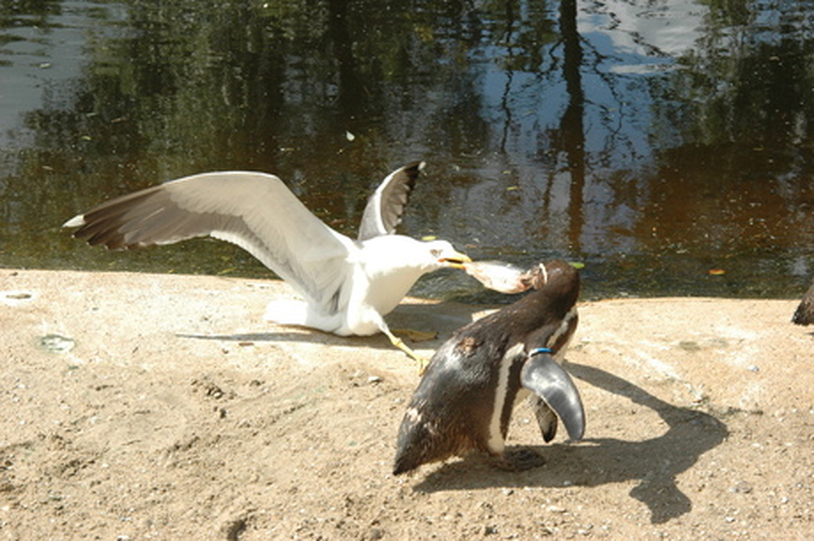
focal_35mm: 84
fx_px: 1898
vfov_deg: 16.2
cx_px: 407
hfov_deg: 24.2
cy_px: 270
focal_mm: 56
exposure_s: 1/500
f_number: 11
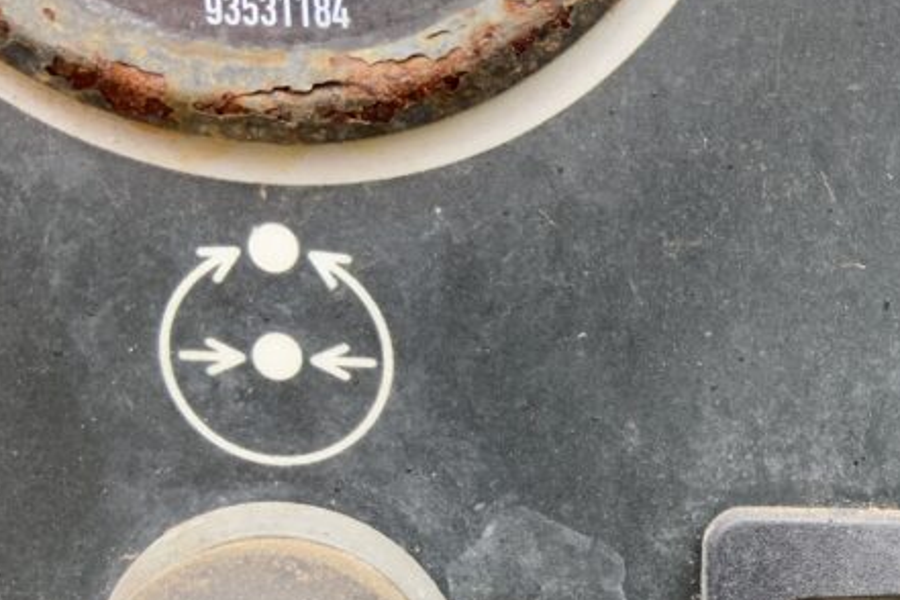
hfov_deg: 27.2
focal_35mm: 70
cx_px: 898
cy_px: 661
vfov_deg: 18.7
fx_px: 1750
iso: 20
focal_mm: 3
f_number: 1.8
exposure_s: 1/122
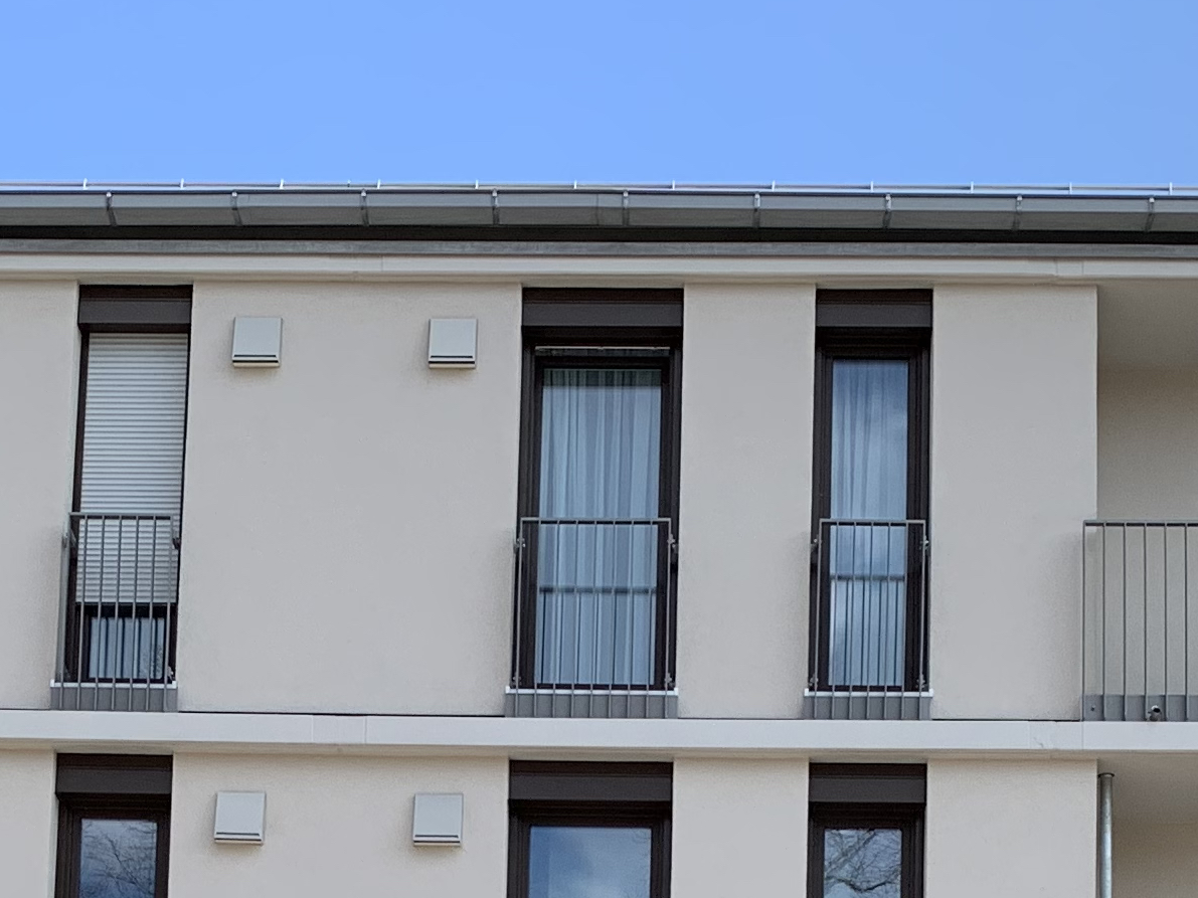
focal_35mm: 88
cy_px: 1489
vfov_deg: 15.1
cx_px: 572
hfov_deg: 22.3
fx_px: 3045
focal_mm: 4.25
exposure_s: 1/936
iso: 25
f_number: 1.8
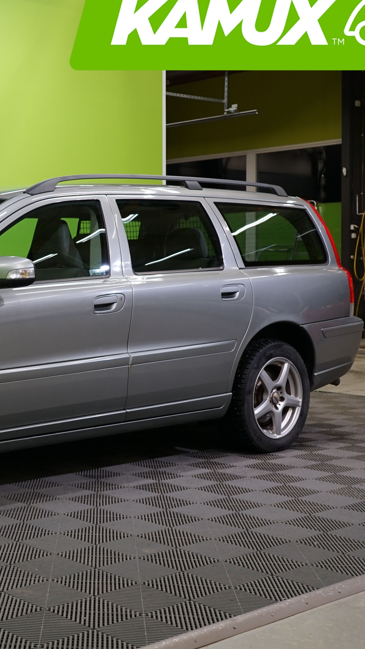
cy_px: 320
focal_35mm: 58
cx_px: -76
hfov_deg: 19.5
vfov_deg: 36.0
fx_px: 998
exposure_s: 1/40
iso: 500
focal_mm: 31
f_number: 5.6
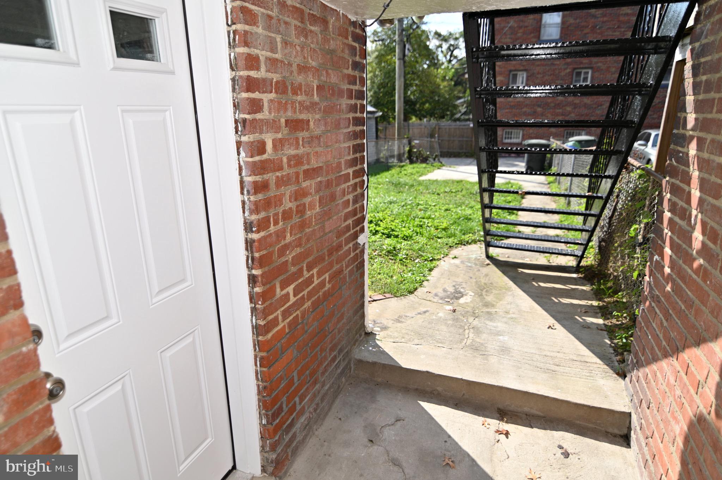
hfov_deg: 78.6
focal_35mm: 22
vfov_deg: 57.1
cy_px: 240
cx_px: 361
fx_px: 441
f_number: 2.8
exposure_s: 1/1600
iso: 125
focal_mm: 22
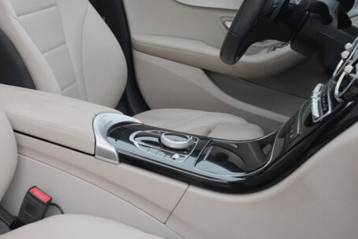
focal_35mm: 59
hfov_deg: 32.4
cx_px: 43
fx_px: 587
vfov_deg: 22.8
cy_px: 58
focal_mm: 17.5
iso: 2000
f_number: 8
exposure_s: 1/125
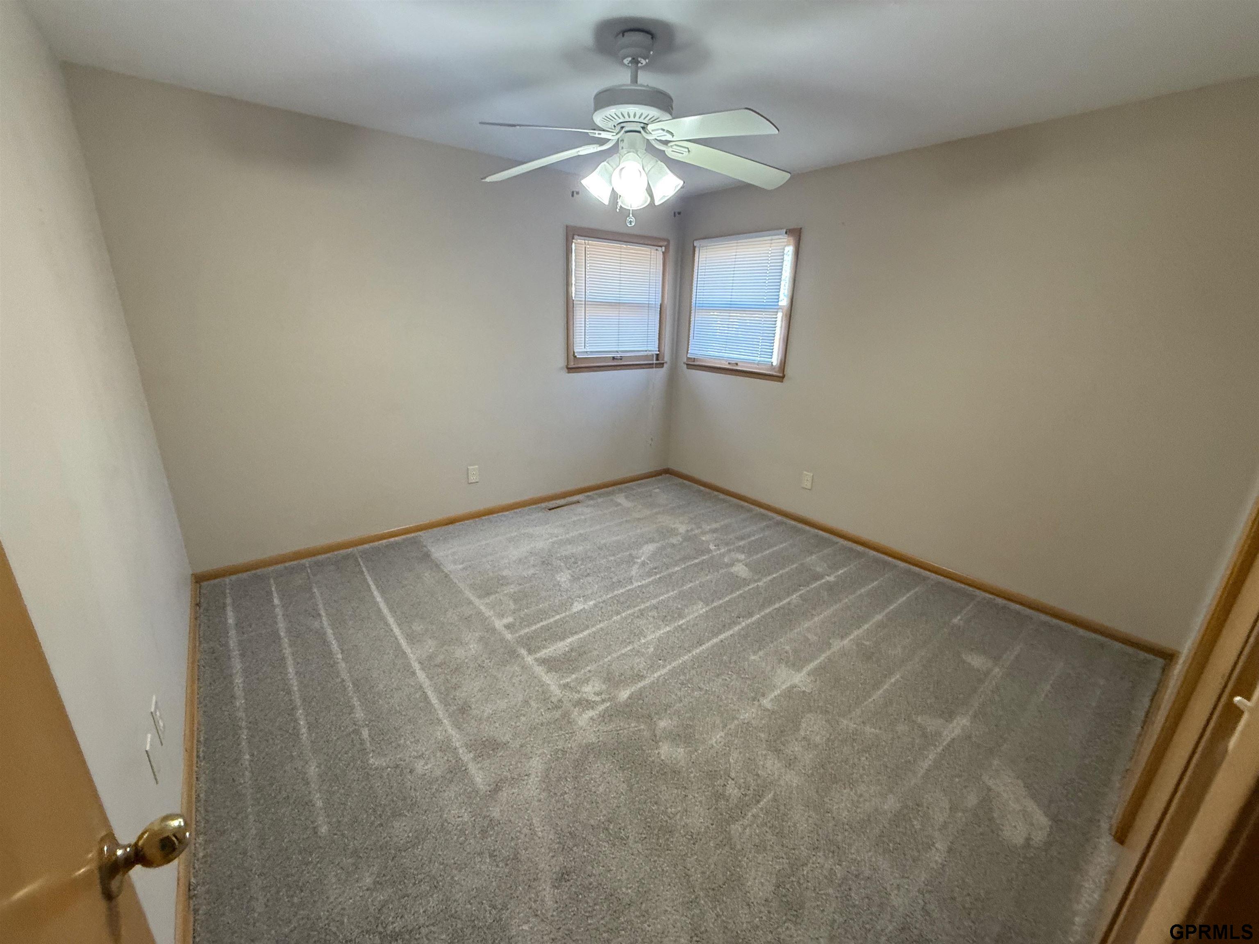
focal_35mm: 14
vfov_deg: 85.7
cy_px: 472
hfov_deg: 102.1
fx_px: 509
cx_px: 630
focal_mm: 2.22
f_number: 2.2
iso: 320
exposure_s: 1/60
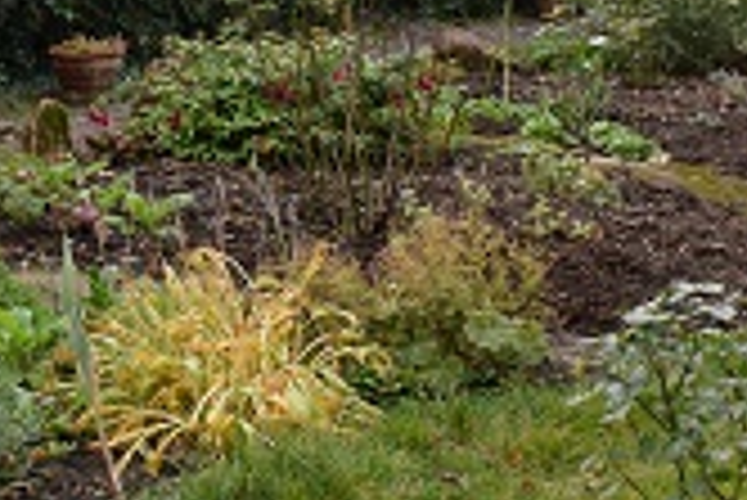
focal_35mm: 104
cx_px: 99
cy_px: 95
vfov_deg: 13.1
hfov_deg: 19.3
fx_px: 2160
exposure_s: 1/160
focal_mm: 18
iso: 400
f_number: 6.3
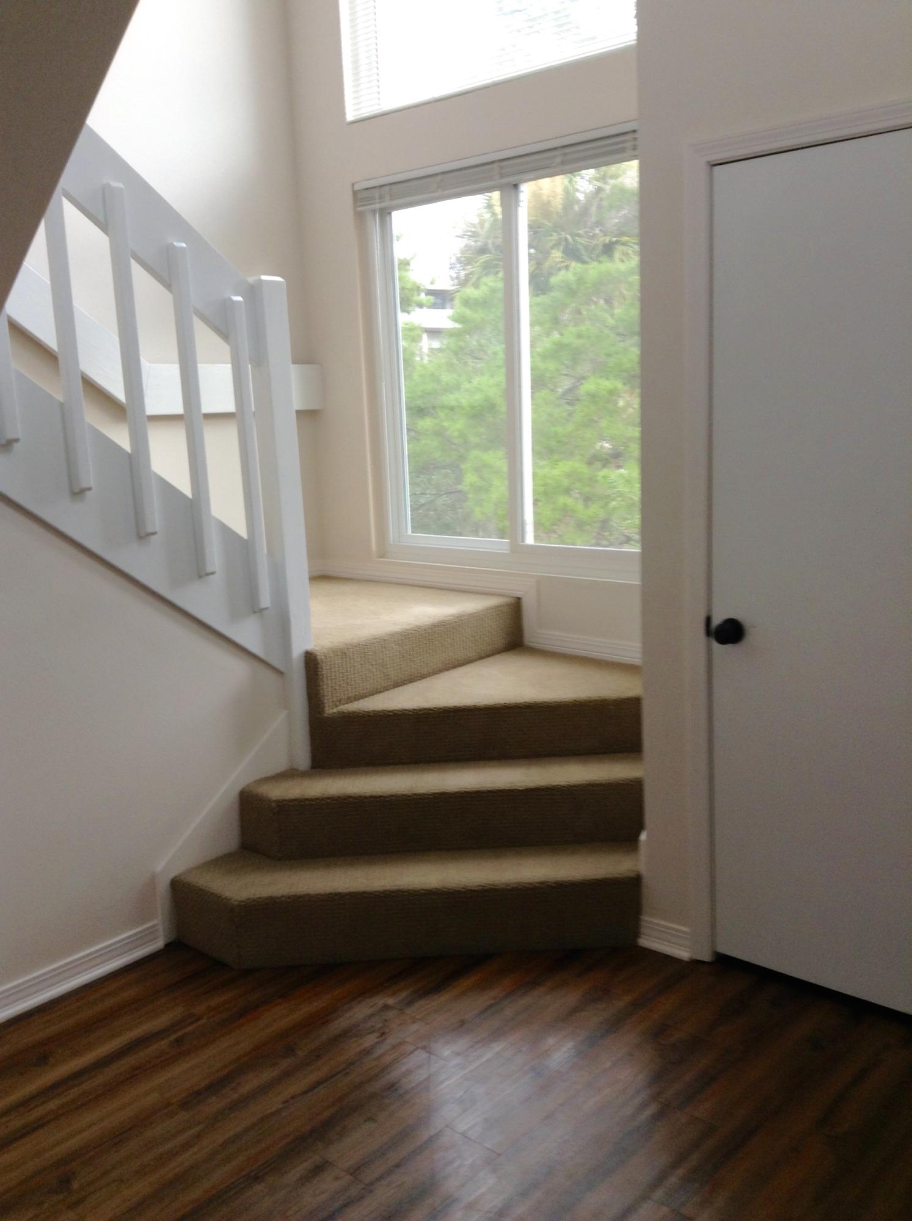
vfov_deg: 55.4
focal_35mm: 33
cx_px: 456
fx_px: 1163
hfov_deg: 42.8
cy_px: 610
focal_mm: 3.3
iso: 32
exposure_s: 1/25
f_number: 2.4
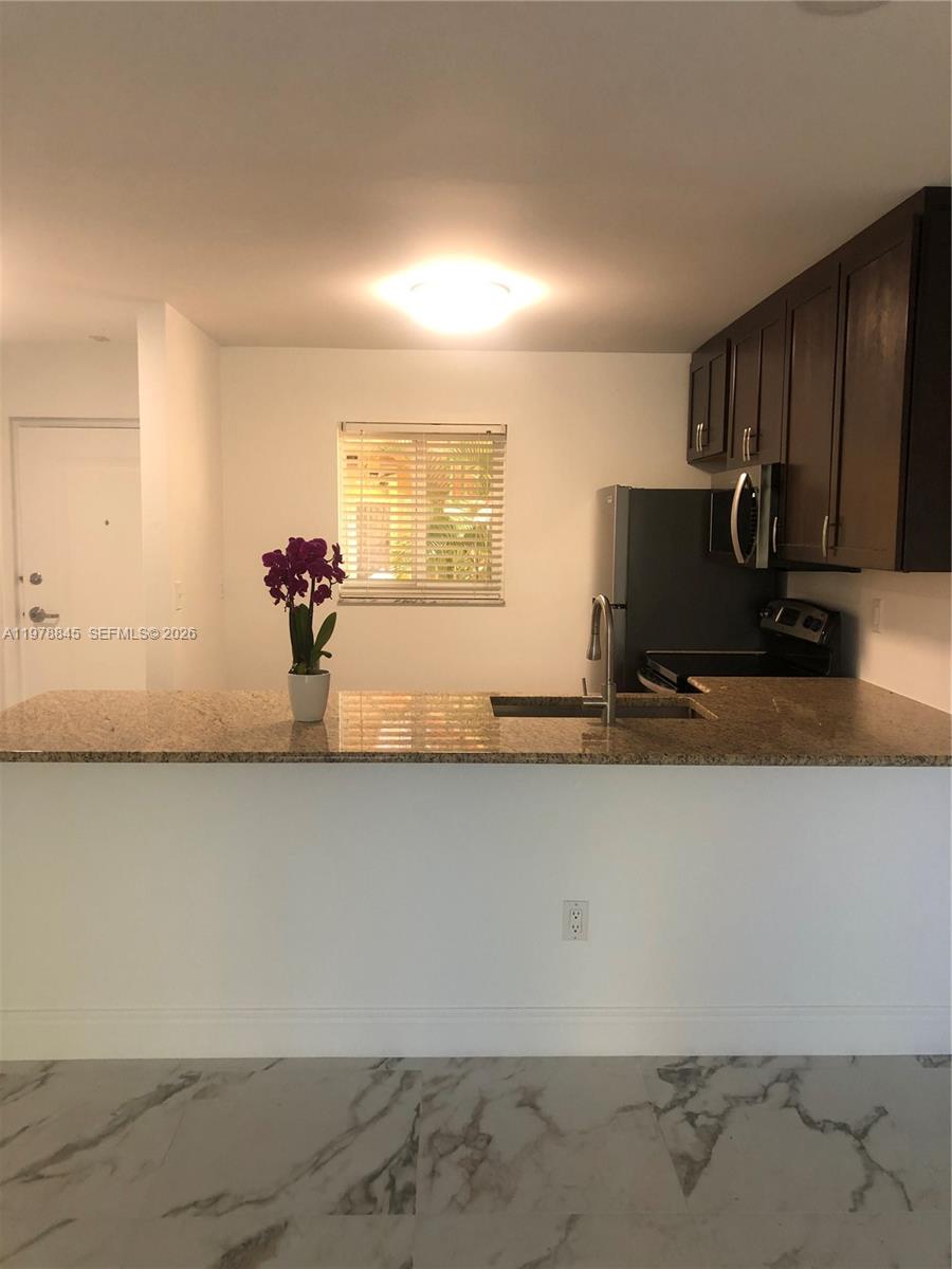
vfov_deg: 63.4
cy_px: 634
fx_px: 1027
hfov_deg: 49.7
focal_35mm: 28
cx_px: 476
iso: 40
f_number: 1.8
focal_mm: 3.99
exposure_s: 1/24
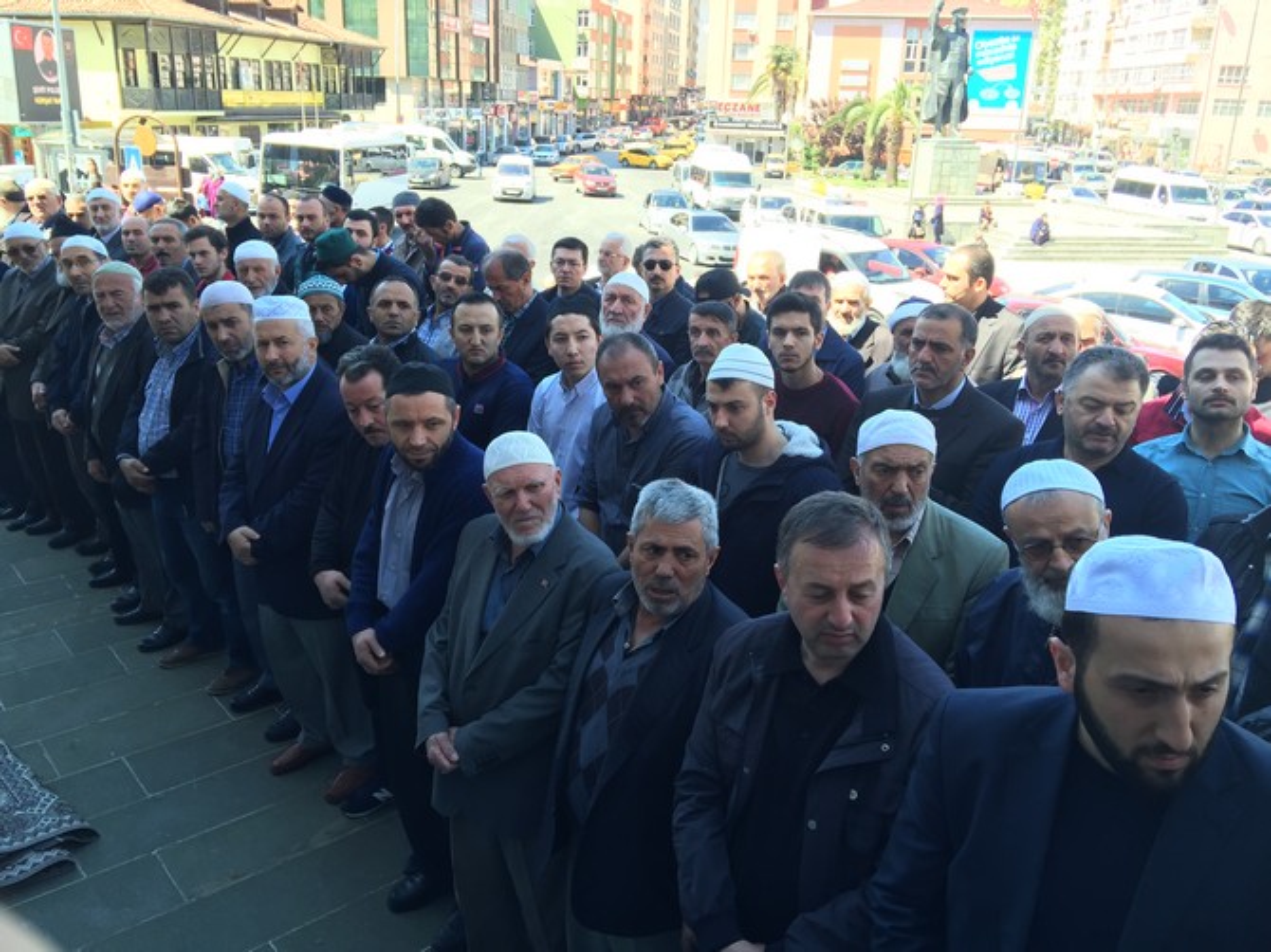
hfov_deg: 61.7
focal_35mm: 29
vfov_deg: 48.2
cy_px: 476
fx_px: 1064
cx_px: 636
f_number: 2.2
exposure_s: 1/154
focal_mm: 4.15
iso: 32
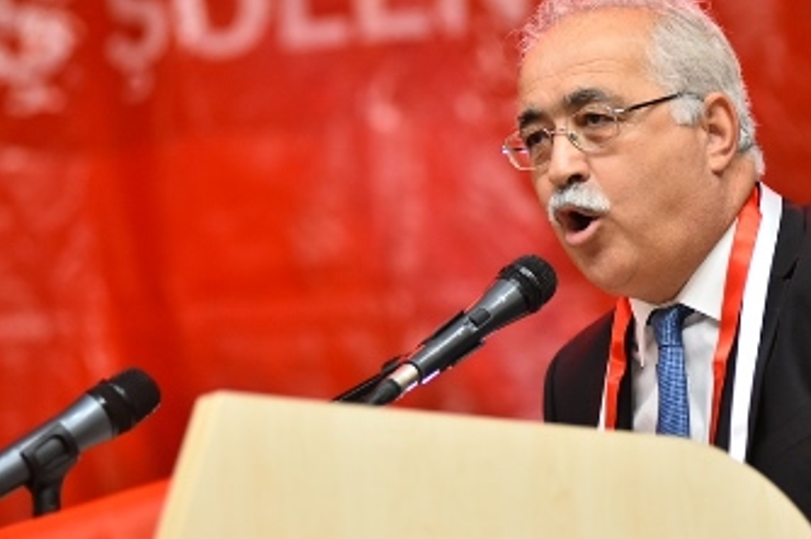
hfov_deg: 9.2
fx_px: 5019
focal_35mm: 223
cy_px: 211
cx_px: 486
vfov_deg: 6.1
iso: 2500
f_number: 2.8
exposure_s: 1/250
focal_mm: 155
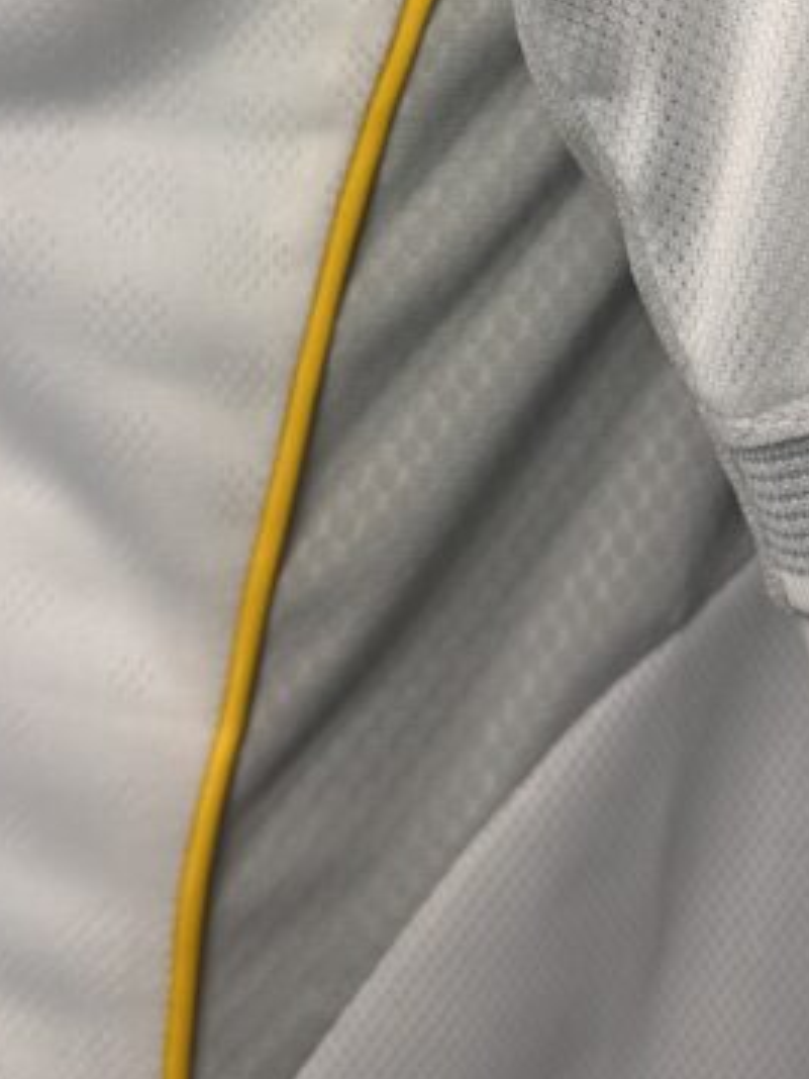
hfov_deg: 26.8
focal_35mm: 54
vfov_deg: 33.8
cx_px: 576
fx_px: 1683
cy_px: 121
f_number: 1.78
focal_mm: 6.86
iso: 80
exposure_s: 1/248
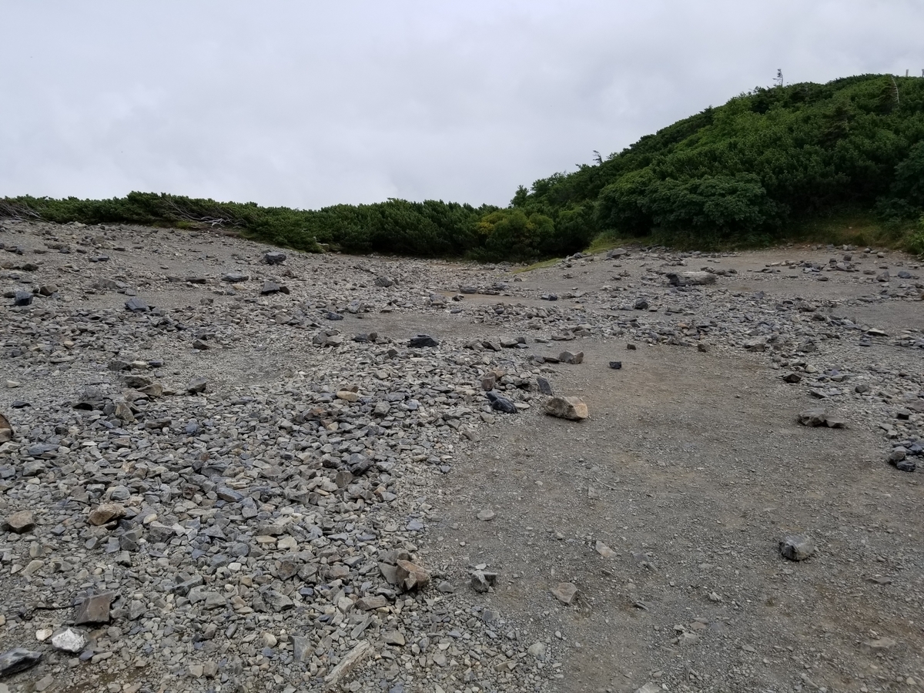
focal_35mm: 26
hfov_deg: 67.3
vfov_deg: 53.1
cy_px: 346
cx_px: 462
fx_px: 694
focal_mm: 4.25
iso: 50
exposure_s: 1/3672
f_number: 1.7
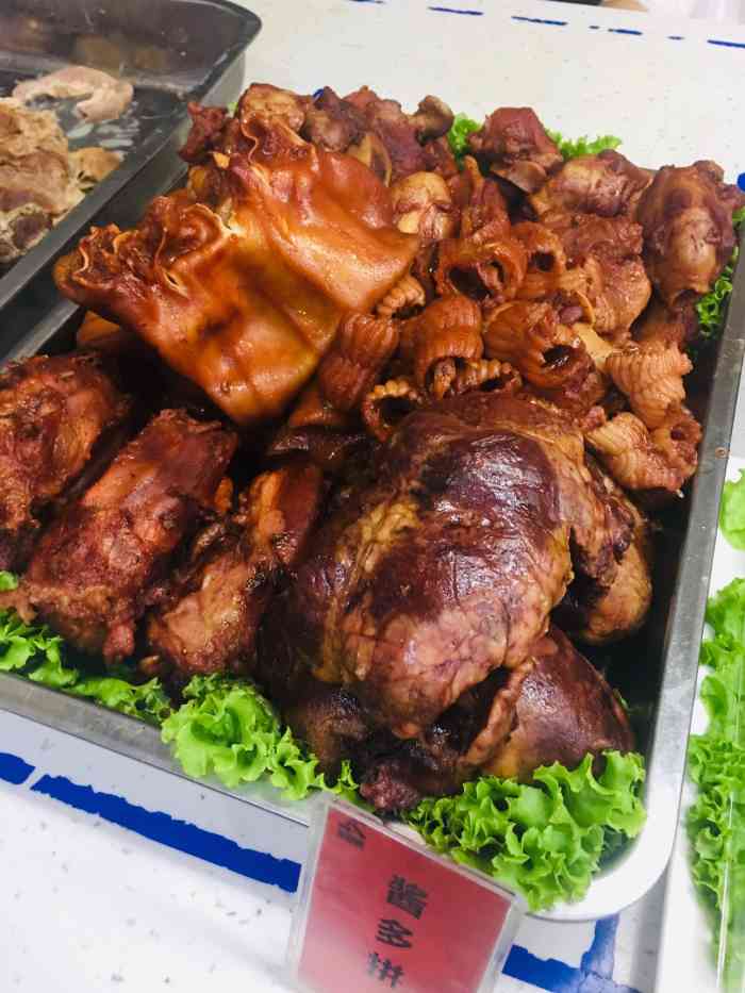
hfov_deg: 48.2
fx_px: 832
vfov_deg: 61.7
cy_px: 496
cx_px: 372
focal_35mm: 29
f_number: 2.2
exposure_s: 1/17
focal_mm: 4.15
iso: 100
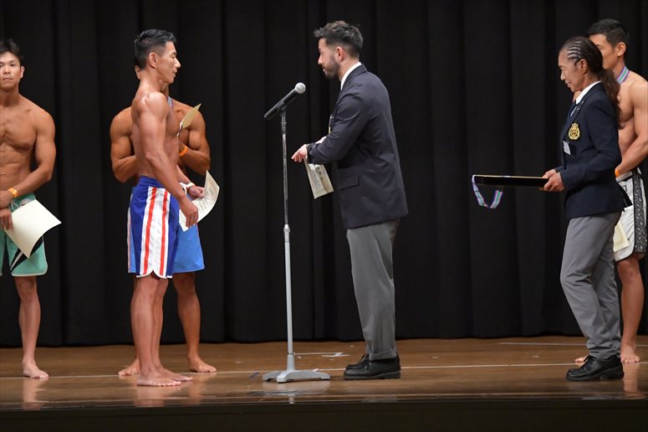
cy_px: 216
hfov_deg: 9.5
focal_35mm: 217
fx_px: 3904
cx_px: 324
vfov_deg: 6.3
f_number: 5.6
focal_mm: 145
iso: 6400
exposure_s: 1/400
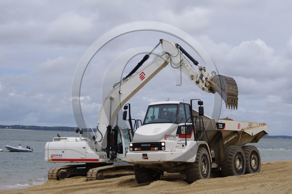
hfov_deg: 27.0
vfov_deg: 18.1
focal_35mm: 75
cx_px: 146
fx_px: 608
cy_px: 97
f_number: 9
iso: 400
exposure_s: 1/1250
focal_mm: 50
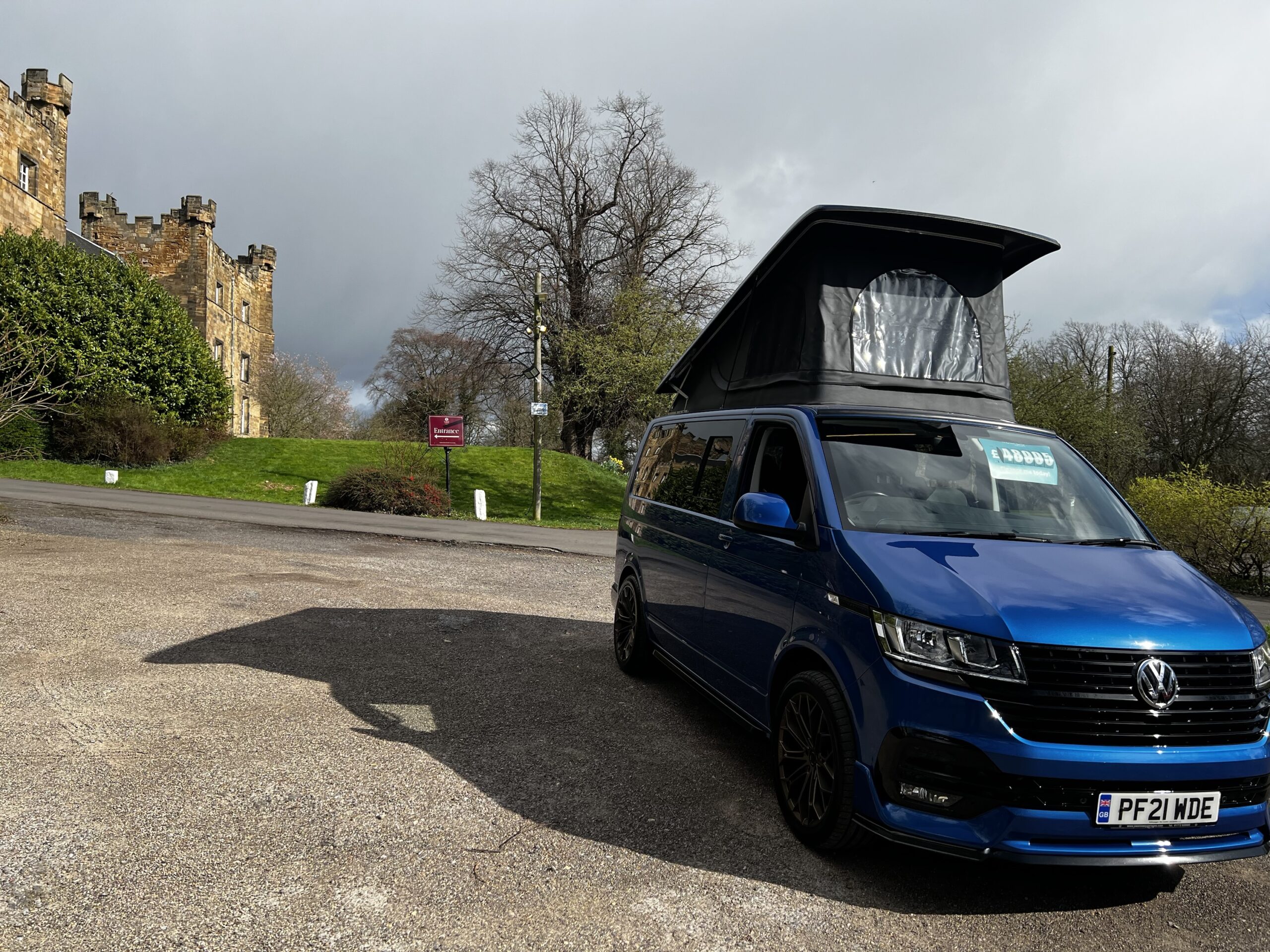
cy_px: 476
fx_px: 954
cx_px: 635
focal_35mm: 26
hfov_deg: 67.3
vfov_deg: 53.1
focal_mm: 5.7
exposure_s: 1/3704
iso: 50
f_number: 1.5
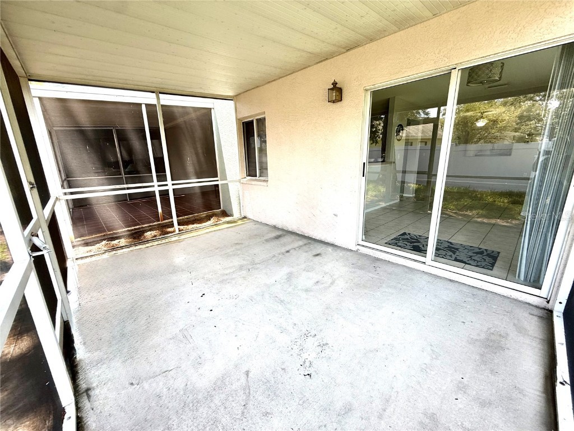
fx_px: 232
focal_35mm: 14
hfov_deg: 102.1
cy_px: 216
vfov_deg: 85.7
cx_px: 287
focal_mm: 2.22
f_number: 2.2
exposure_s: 1/106
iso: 50
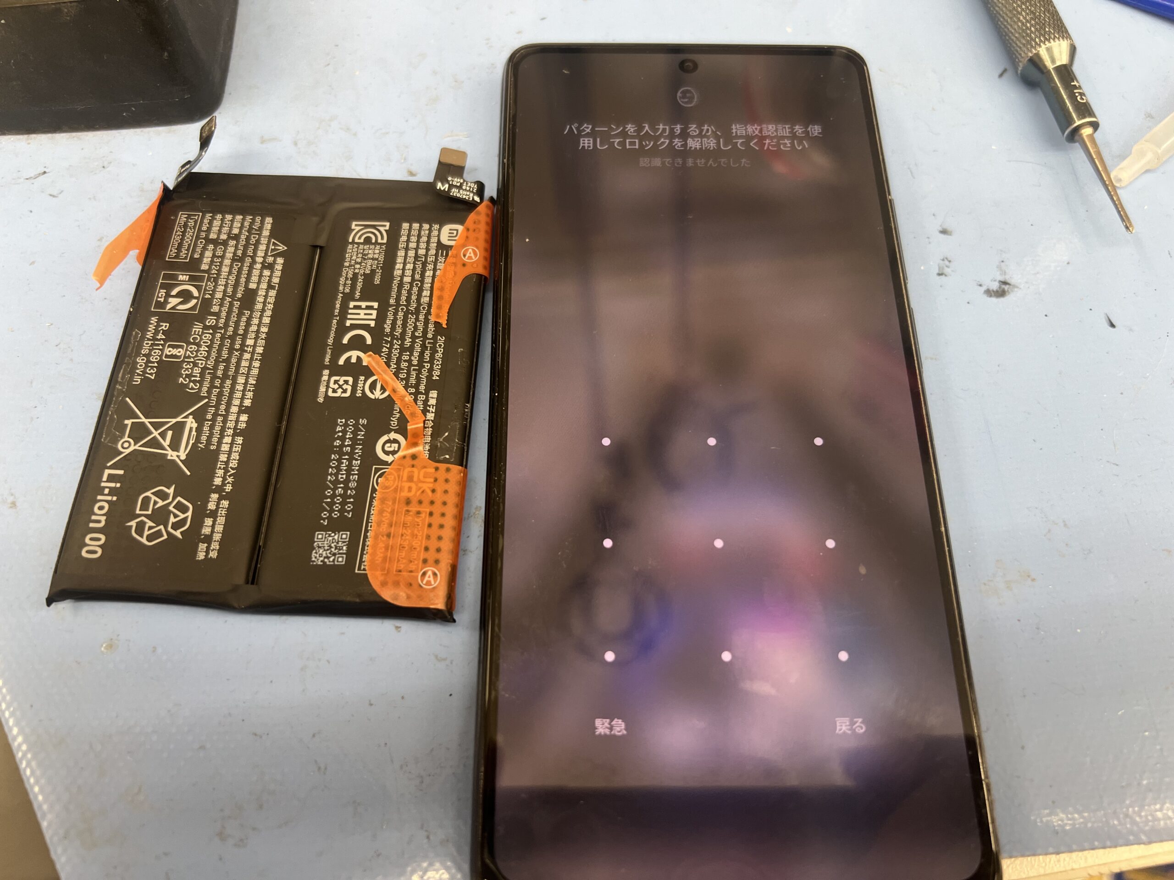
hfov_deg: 67.3
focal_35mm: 26
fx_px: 882
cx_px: 587
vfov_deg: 53.1
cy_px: 440
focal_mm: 5.7
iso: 125
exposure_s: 1/100
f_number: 1.5
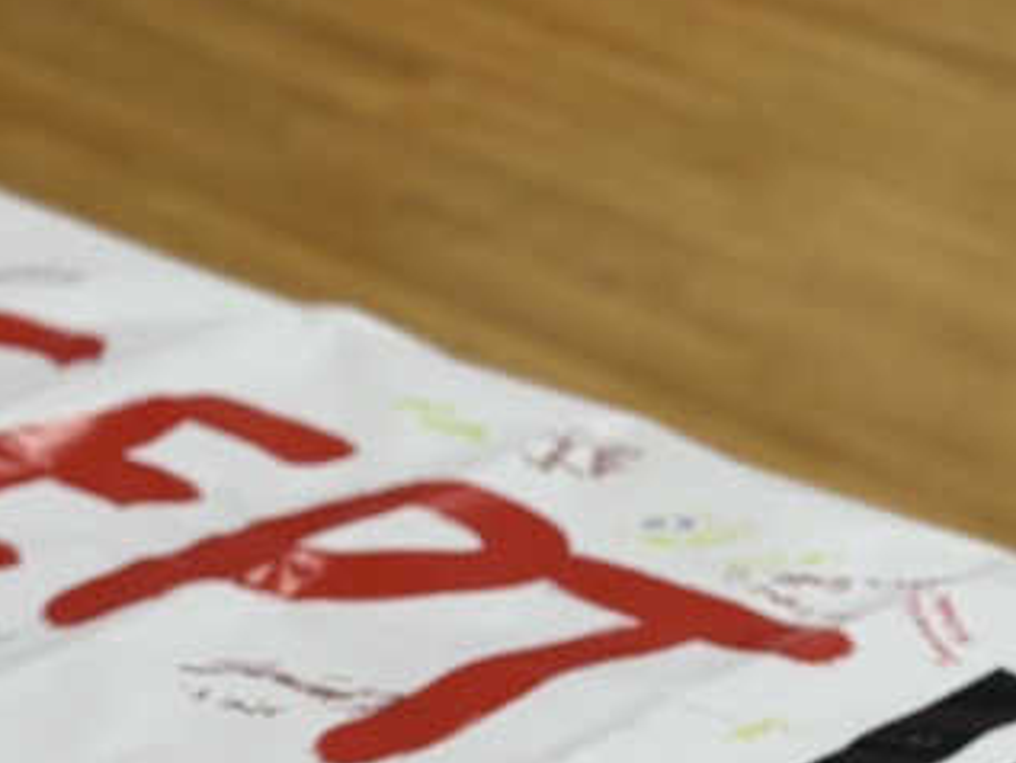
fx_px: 4551
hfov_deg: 12.7
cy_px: 949
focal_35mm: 155
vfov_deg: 9.4
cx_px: 635
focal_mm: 6.86
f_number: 1.78
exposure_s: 1/120
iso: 80
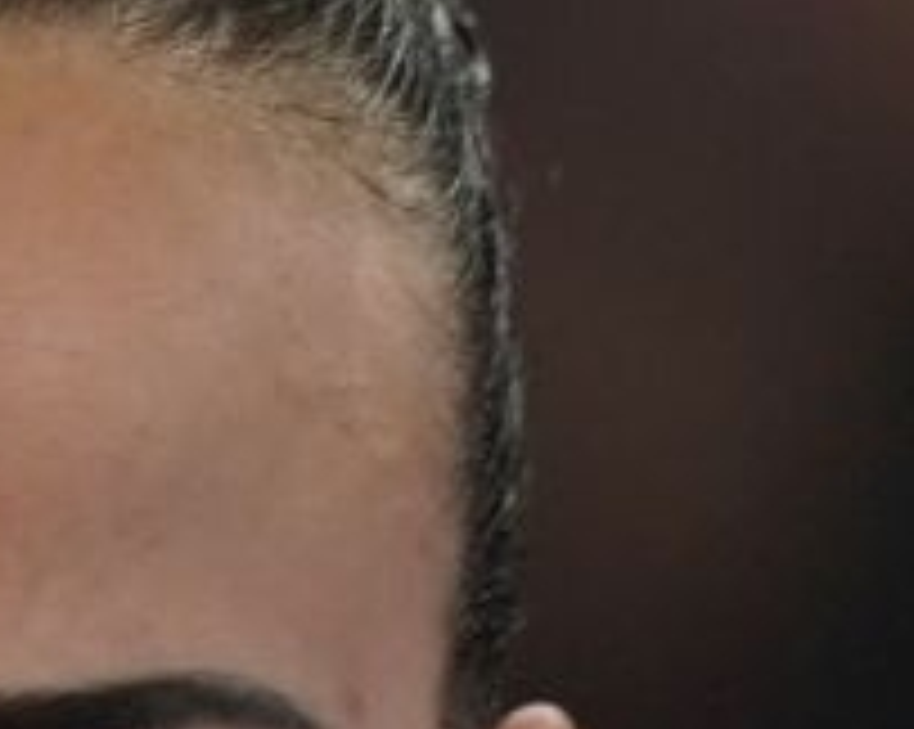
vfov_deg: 0.3
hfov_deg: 0.4
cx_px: -1328
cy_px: 2187
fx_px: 134962
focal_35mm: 4994
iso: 500
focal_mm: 400
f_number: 2.8
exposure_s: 1/320
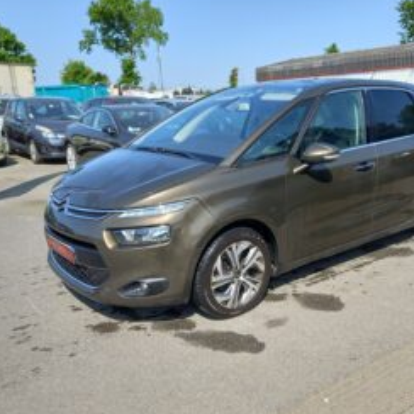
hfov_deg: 48.4
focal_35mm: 34
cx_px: 230
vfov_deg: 48.4
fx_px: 460
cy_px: 223
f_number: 2
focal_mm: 4.6
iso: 25
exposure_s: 1/401
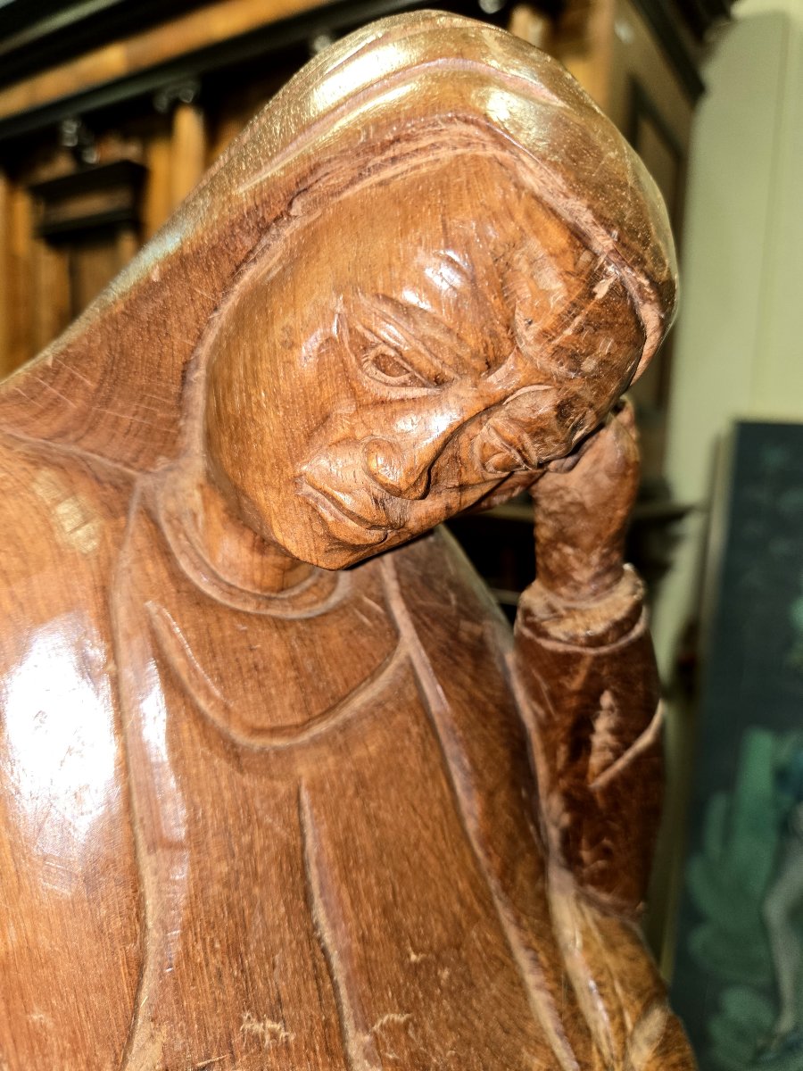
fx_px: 711
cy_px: 536
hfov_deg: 58.9
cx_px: 402
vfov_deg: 73.9
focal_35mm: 23
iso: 125
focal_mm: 5.4
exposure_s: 1/21.2
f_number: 1.8
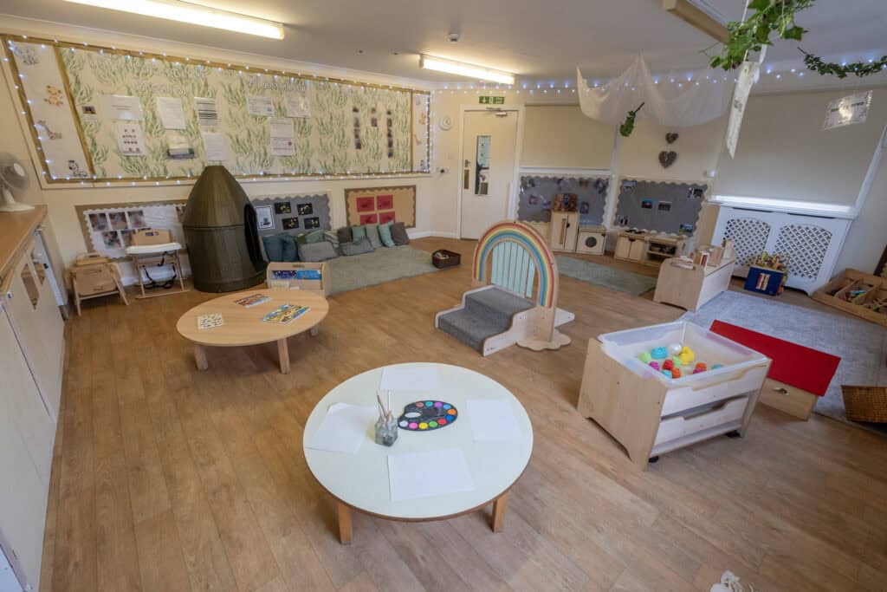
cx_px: 444
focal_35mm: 15
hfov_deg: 100.4
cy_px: 296
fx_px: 370
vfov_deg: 77.3
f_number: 5
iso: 500
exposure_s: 1/50
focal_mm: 10
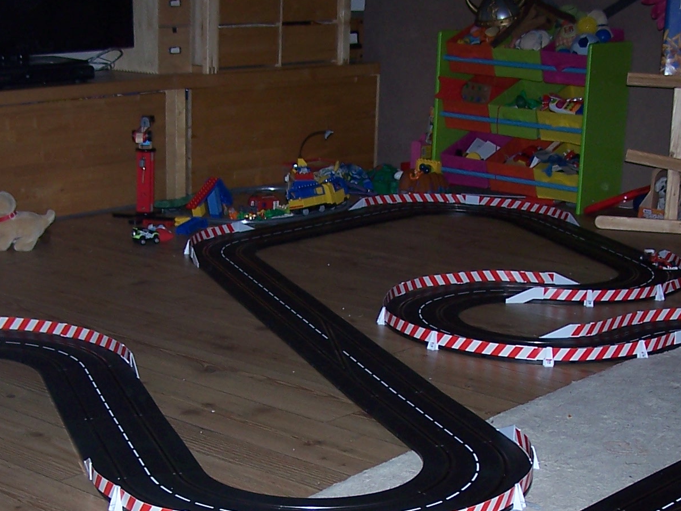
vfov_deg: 19.7
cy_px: 483
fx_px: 1437
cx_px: 361
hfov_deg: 26.7
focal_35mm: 73
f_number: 2.8
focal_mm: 6.3
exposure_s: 1/60
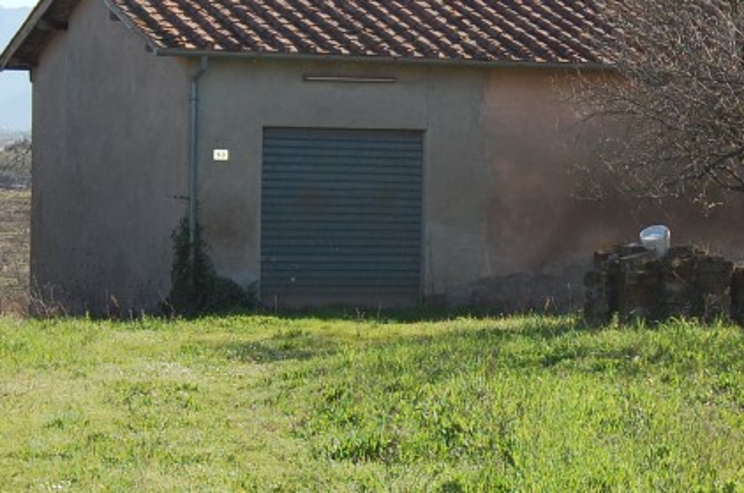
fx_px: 2373
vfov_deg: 11.9
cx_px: 540
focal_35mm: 115
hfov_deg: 17.7
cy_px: 208
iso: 200
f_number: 5.6
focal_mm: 28
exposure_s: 1/500
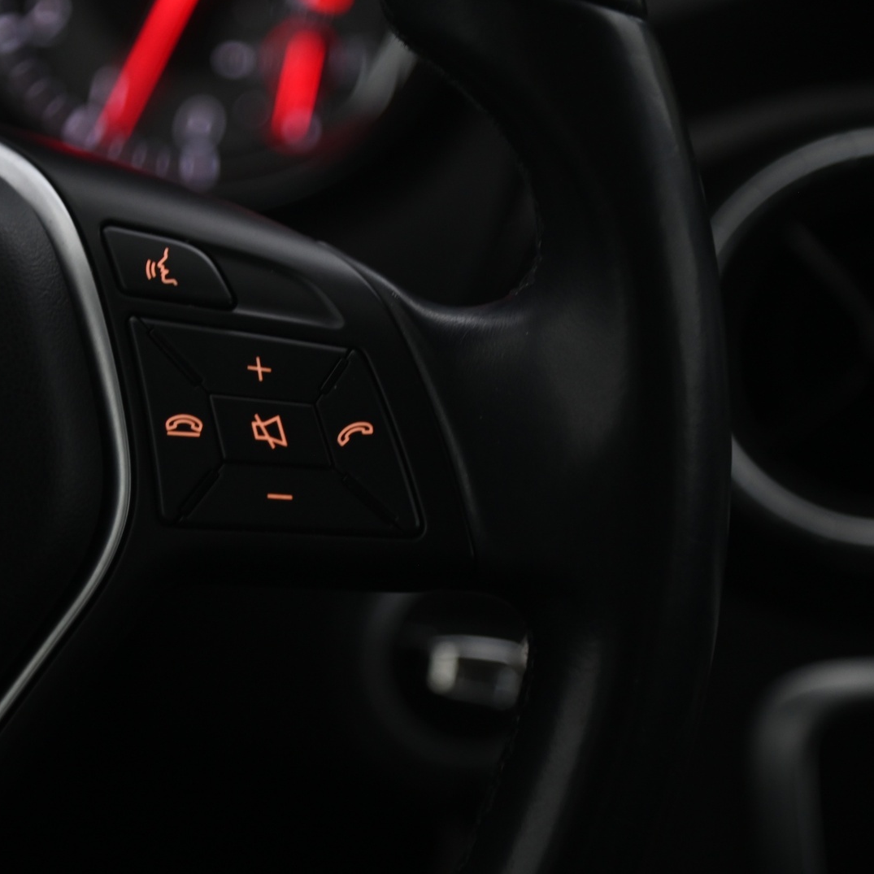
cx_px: 235
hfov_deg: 11.3
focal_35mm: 154
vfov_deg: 11.3
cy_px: 436
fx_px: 4399
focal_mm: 120
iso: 2000
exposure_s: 1/25
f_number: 4
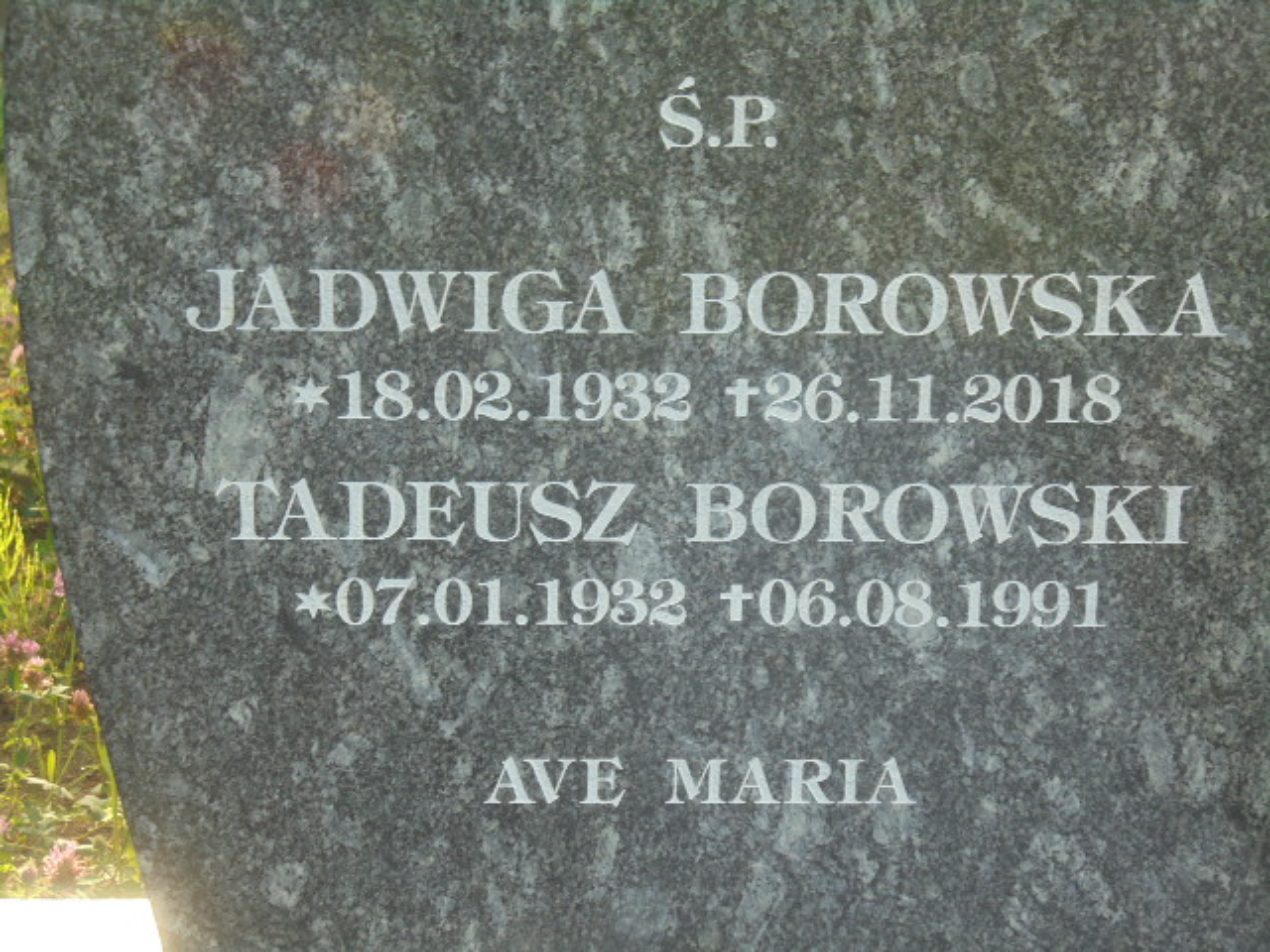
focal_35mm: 94
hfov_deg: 20.9
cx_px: 635
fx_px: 3449
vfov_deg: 15.7
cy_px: 476
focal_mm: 16.9
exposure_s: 1/50
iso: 100
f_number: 4.7
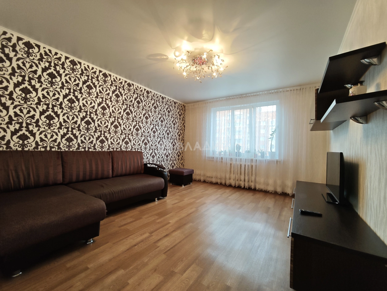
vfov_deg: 85.8
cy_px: 146
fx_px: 157
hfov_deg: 102.0
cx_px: 194
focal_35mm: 14
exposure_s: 1/33.3
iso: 320
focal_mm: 2.16
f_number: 2.2
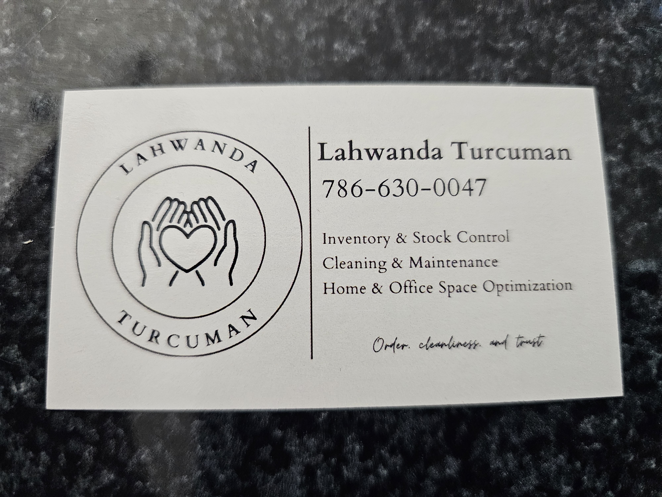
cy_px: 248
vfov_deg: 58.9
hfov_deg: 73.9
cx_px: 331
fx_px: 440
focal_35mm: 23
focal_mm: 6.3
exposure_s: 1/120
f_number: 1.7
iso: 800
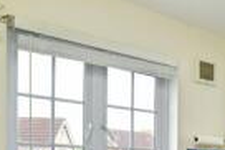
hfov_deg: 33.6
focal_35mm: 49
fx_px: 307
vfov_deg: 25.4
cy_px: 169
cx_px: 263
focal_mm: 14
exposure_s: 1/30
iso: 100
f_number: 8
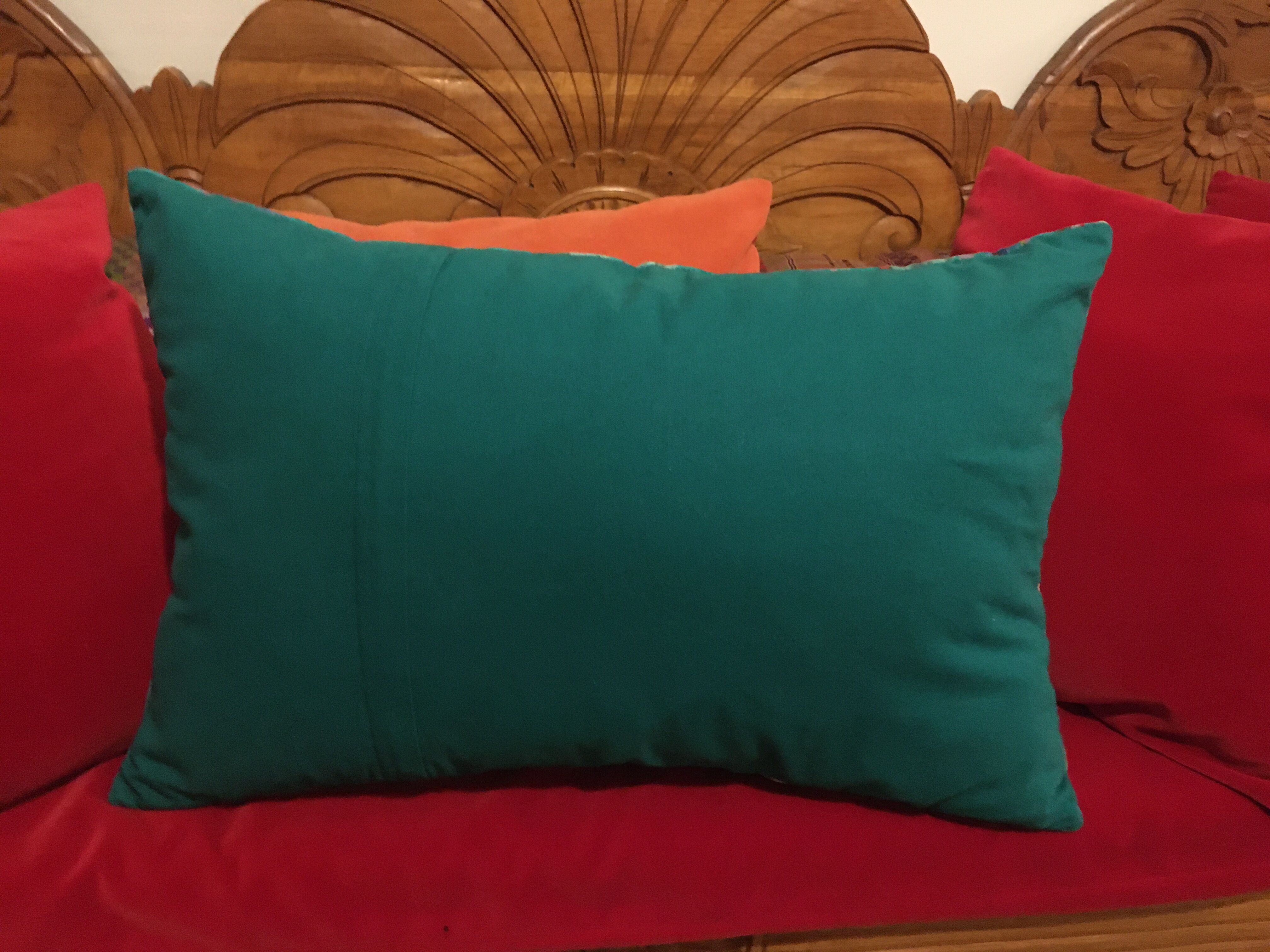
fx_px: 1064
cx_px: 635
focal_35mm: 29
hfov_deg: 61.7
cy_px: 476
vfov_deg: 48.2
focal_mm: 4.15
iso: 500
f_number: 2.2
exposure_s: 1/17
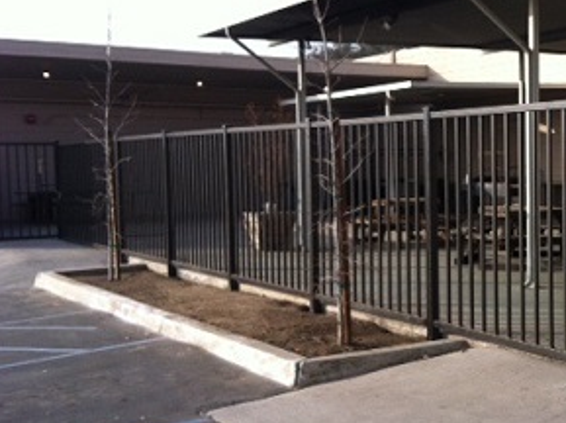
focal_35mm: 62
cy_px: 226
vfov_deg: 23.6
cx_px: 482
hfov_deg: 30.2
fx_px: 1012
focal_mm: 3.85
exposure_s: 1/794
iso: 80
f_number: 2.8
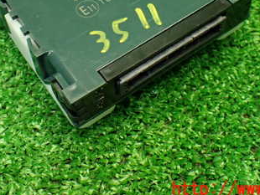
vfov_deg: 24.4
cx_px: 110
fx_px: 436
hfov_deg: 33.1
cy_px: 12
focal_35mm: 58
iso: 640
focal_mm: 5.4
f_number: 2.3
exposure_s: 1/125
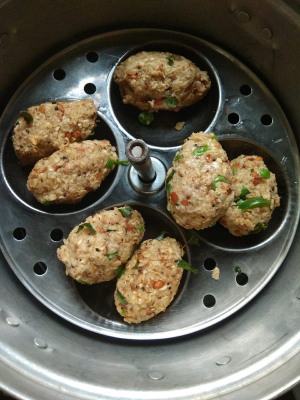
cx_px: 150
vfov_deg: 79.0
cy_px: 200
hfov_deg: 63.4
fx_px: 243
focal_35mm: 21
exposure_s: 1/17
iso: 640
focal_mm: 3.57
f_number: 2
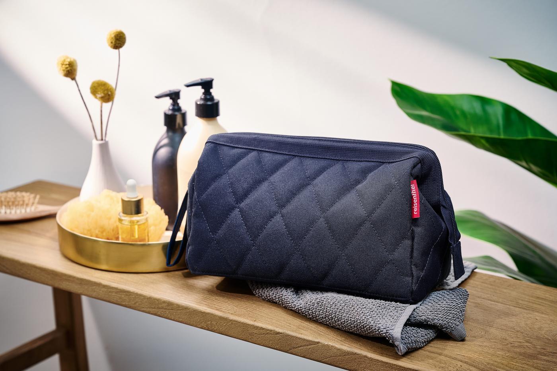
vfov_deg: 19.5
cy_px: 186
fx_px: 1083
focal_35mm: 70
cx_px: 278
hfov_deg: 28.8
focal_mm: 70
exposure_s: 1/3
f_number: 5.6
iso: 160
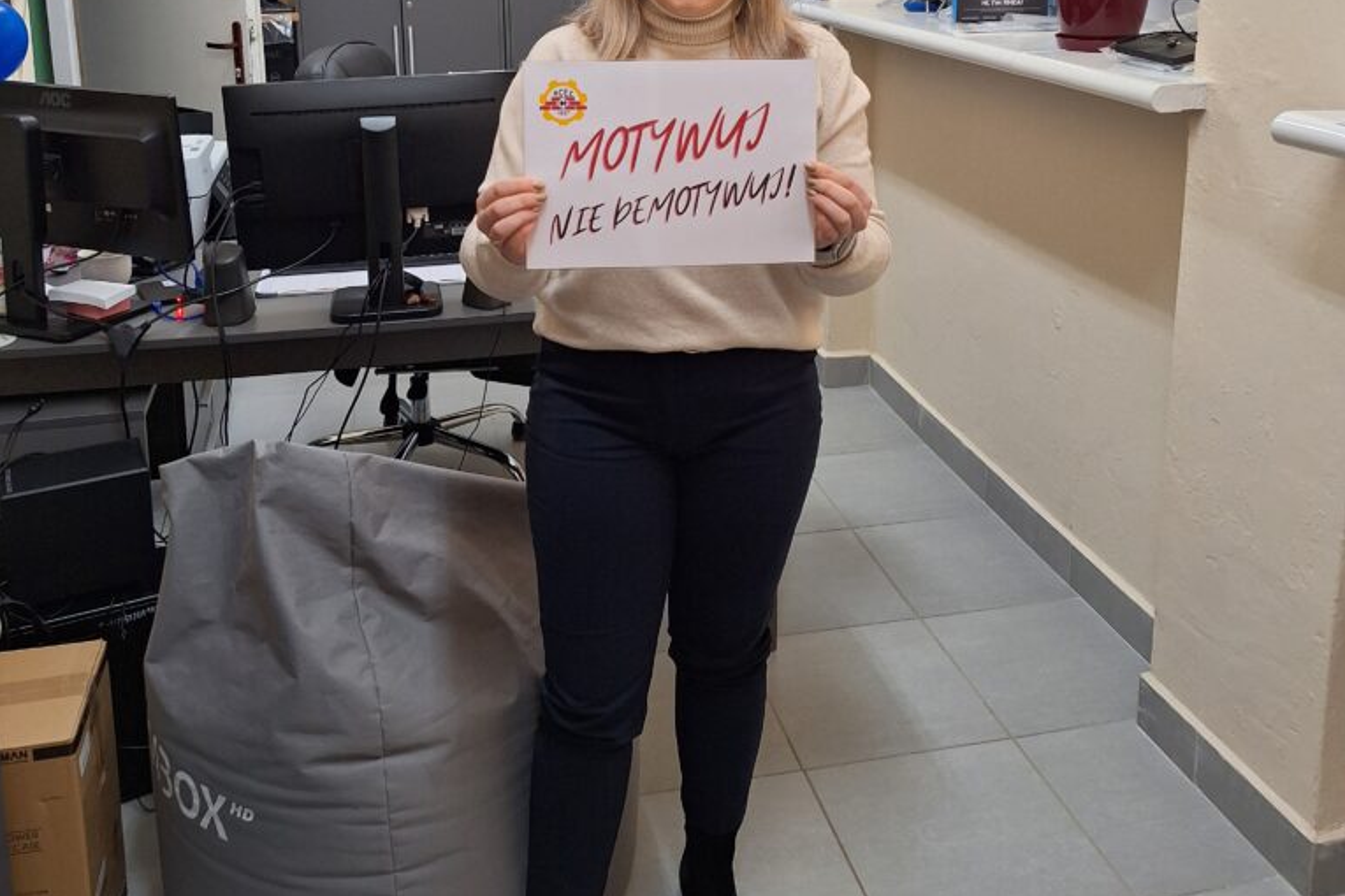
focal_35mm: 32
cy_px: 172
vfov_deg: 39.4
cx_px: 672
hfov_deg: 58.7
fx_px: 1195
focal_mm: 5.54
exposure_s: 1/50
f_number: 1.8
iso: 64
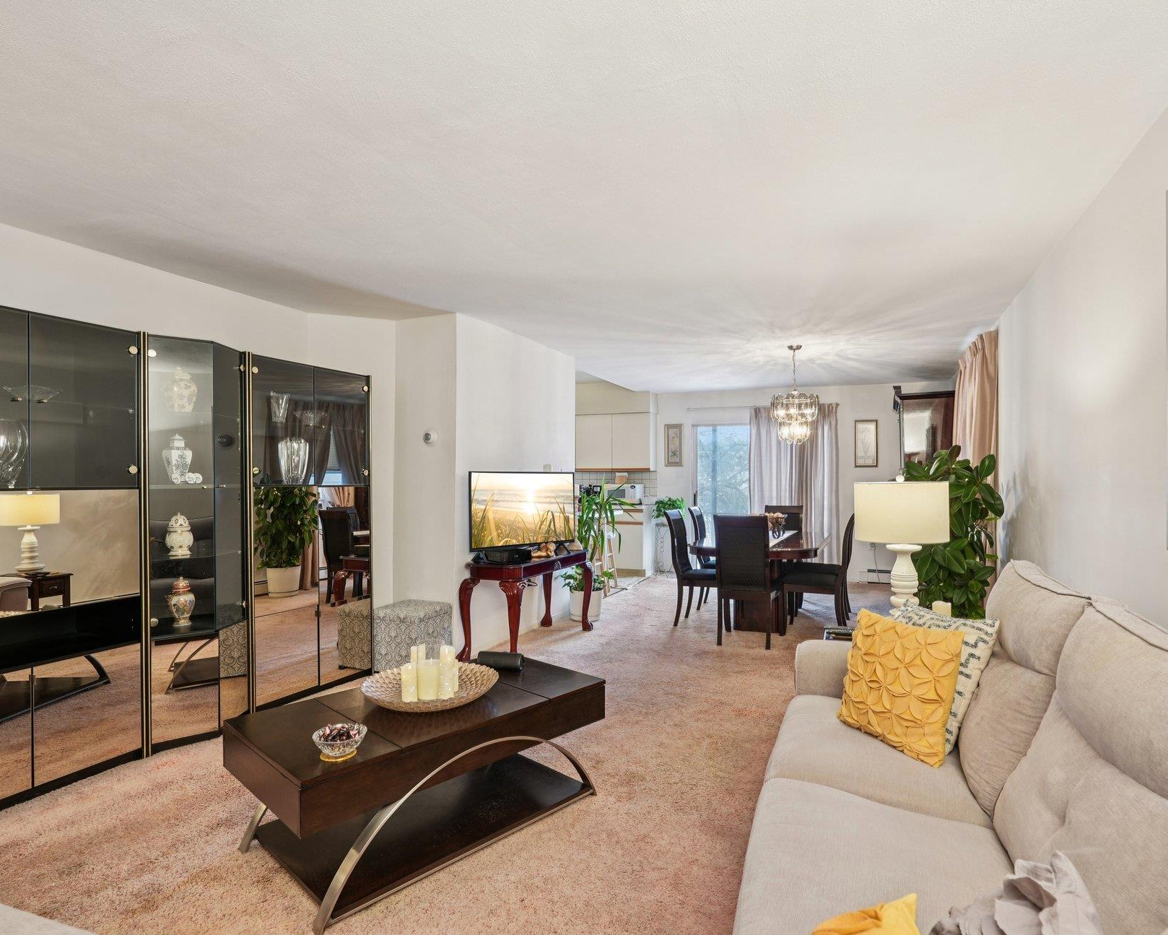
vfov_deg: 69.2
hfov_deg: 81.4
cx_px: 620
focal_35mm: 20
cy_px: 489
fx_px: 677
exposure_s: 1/5
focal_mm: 16.5
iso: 400
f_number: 9
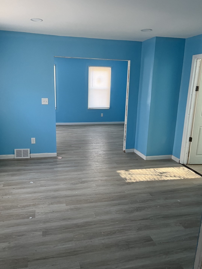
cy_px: 140
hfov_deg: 49.7
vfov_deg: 63.4
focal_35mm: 28
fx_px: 218
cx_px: 96
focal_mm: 5.1
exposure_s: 1/60
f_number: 1.6
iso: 160
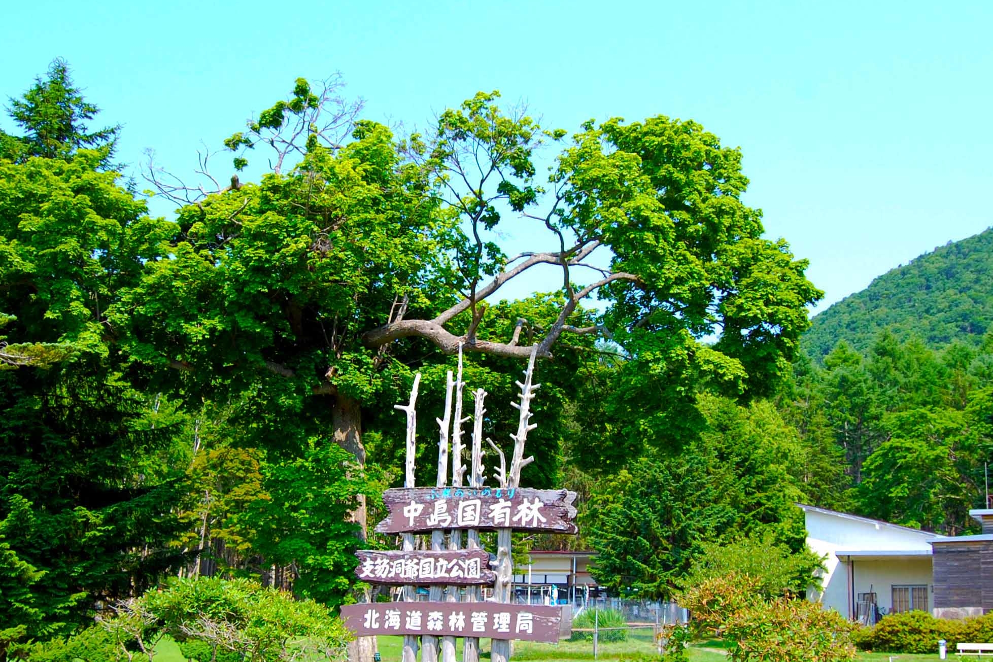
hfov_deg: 44.7
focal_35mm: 44
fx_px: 1207
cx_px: 447
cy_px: 392
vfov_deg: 30.6
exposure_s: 1/200
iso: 200
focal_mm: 19
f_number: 7.1
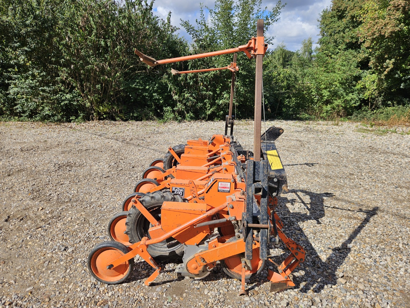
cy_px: 154
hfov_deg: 73.9
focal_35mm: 23
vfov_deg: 58.9
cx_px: 205
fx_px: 272
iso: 25
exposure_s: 1/2094
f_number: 1.8
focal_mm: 5.4
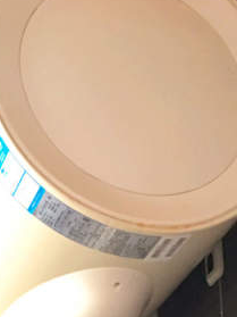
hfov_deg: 13.1
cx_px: -8
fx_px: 1014
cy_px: 570
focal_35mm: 111
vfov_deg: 15.3
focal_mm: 4.15
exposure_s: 1/8
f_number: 2.2
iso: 100
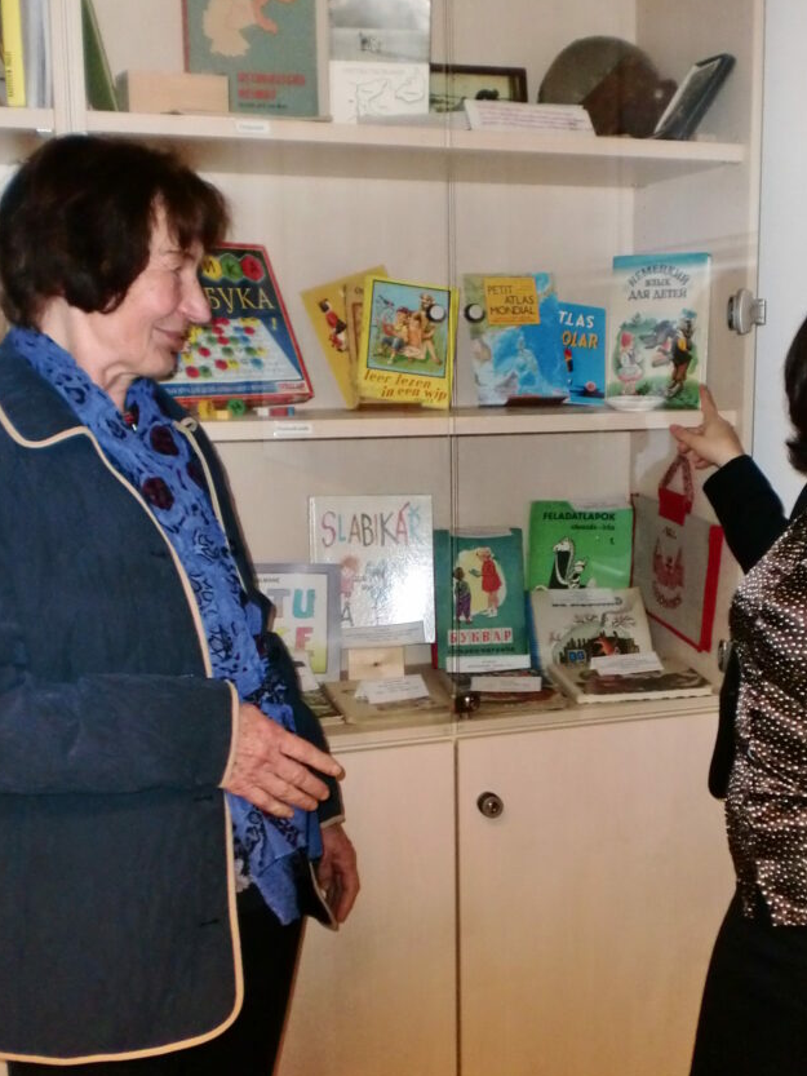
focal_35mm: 43
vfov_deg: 43.7
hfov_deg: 33.5
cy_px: 628
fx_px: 1336
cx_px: 480
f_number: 3.1
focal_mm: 6.3
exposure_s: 1/60
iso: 400
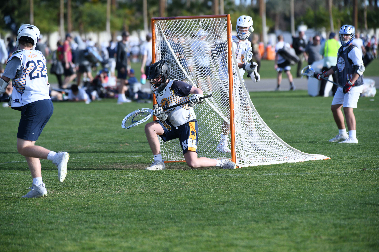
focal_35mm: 240
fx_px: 2526
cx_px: 190
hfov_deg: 8.6
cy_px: 126
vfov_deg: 5.7
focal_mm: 240
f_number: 4
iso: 250
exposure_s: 1/1250
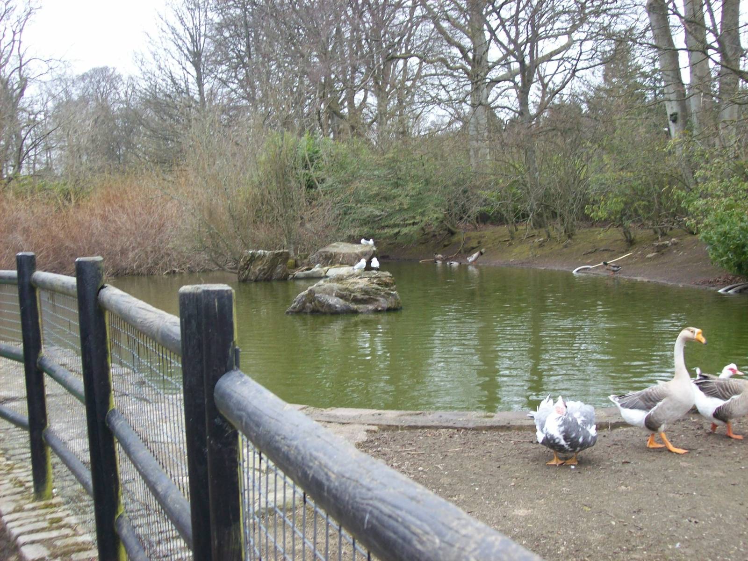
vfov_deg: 32.2
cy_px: 280
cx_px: 374
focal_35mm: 45
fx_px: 972
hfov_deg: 42.1
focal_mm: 7.6
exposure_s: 1/119
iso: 80
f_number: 3
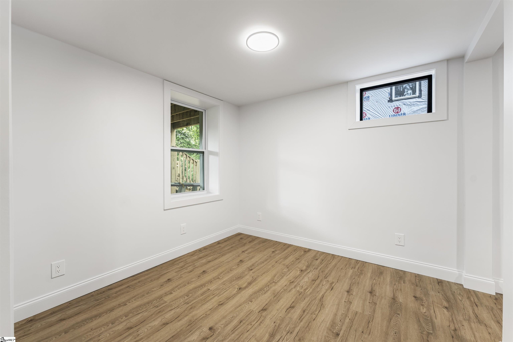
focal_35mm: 14
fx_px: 199
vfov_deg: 81.2
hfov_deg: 104.3
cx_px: 256
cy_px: 171
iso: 400
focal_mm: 14
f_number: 6.3
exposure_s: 1/2.5
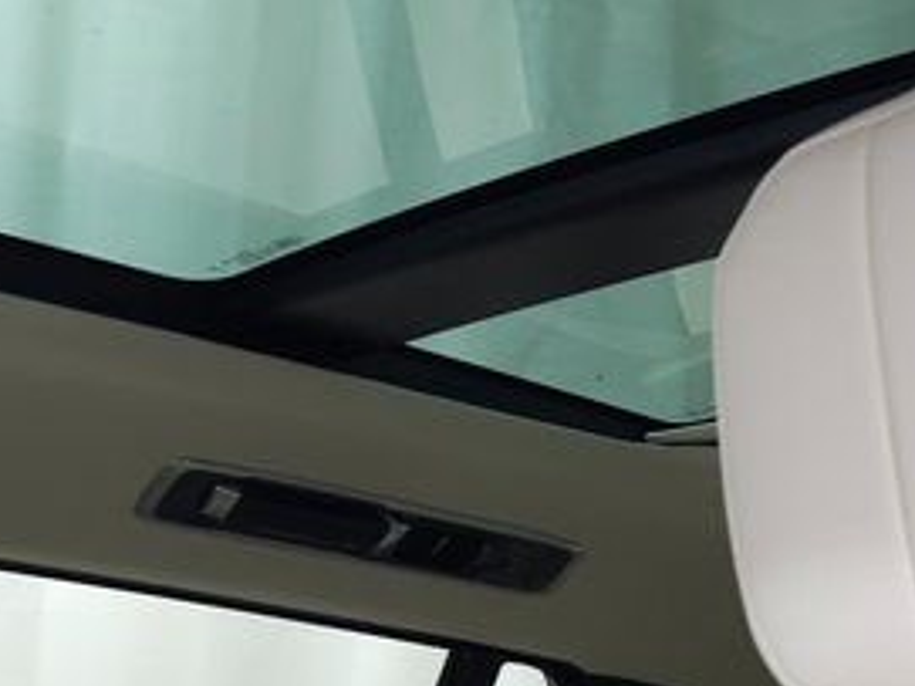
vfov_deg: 16.8
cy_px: 101
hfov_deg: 22.4
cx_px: 324
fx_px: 2299
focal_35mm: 87
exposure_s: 1/60
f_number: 1.7
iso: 160
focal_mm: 6.3
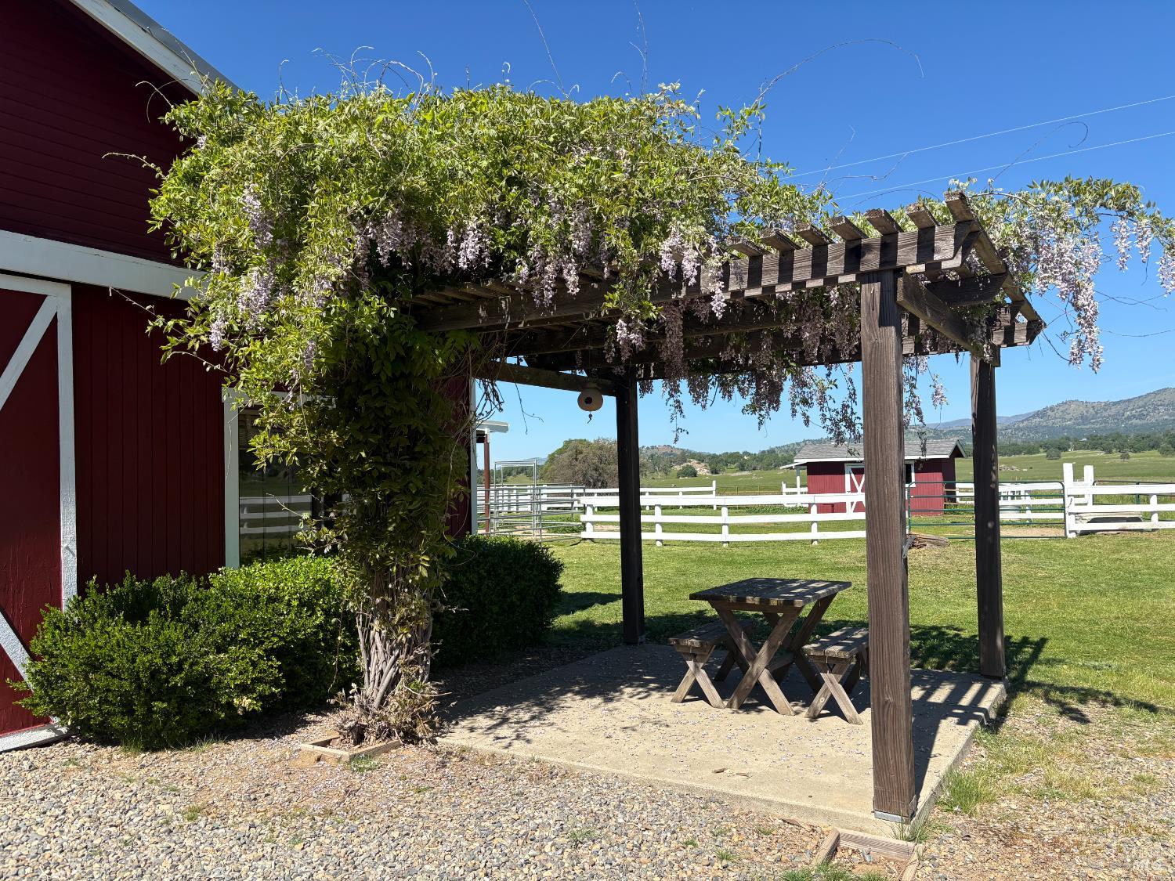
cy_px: 440
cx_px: 588
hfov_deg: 67.3
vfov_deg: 53.1
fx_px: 883
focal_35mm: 26
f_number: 1.6
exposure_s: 1/2639
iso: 50
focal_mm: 5.96
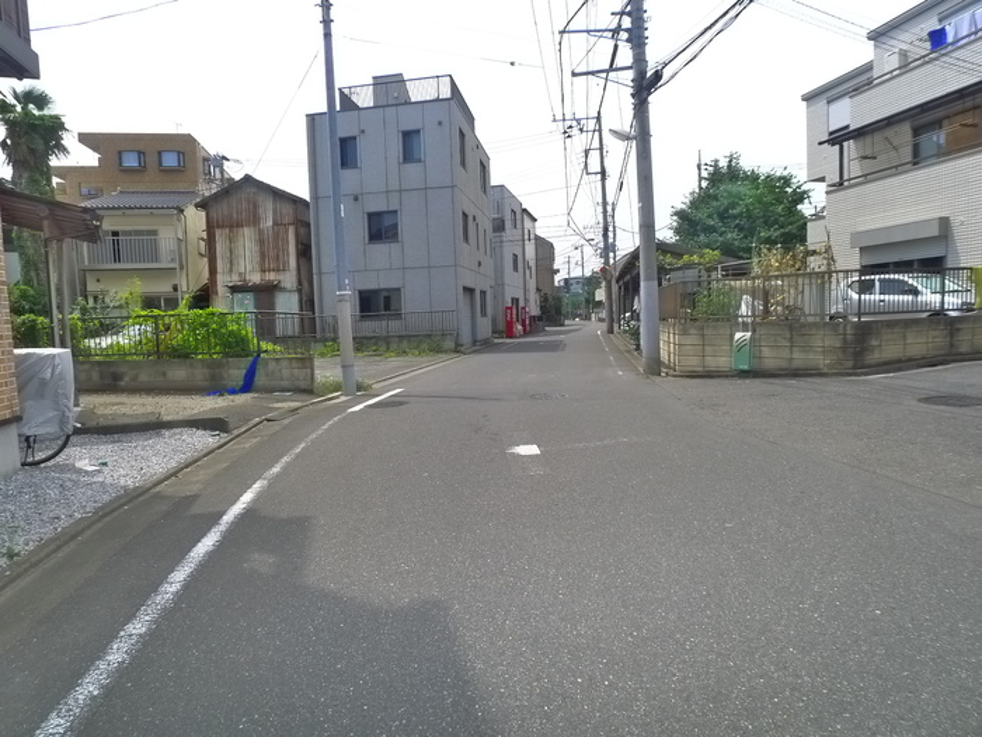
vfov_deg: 56.8
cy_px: 368
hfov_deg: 71.6
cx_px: 491
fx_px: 681
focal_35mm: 24
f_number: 4
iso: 400
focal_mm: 5.1
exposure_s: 1/500
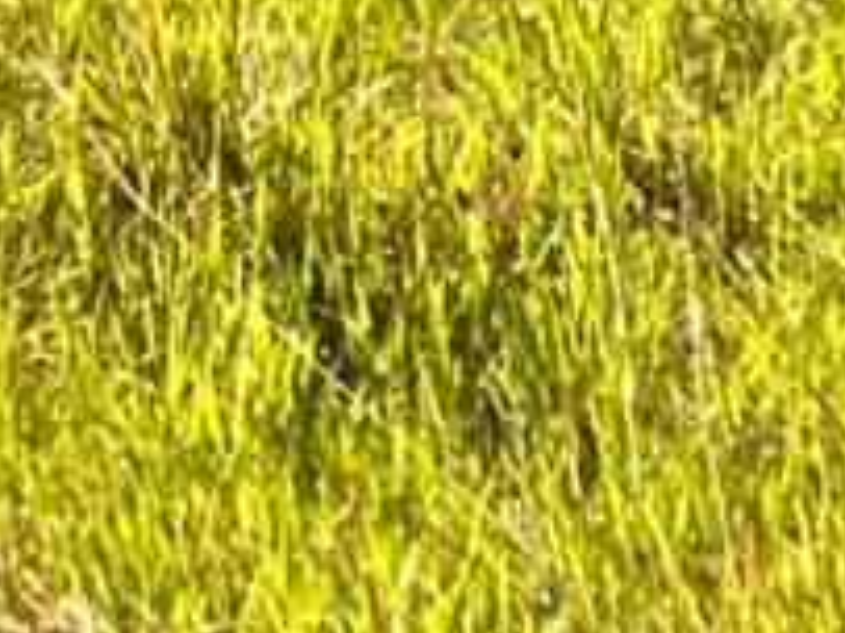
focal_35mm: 192
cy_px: -2486
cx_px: -202
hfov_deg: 10.1
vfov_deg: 5.7
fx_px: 4684
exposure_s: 1/5076
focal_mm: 5.7
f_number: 1.5
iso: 50
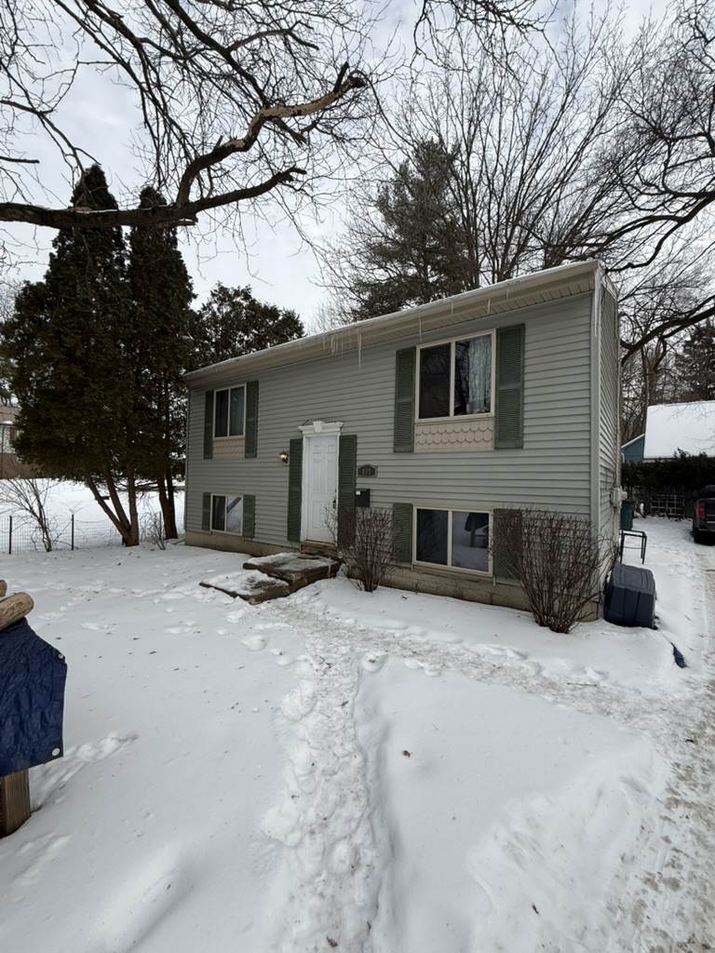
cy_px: 476
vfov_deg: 102.1
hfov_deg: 85.7
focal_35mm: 14
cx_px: 358
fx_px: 386
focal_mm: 2.22
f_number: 2.2
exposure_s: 1/1368
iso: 50
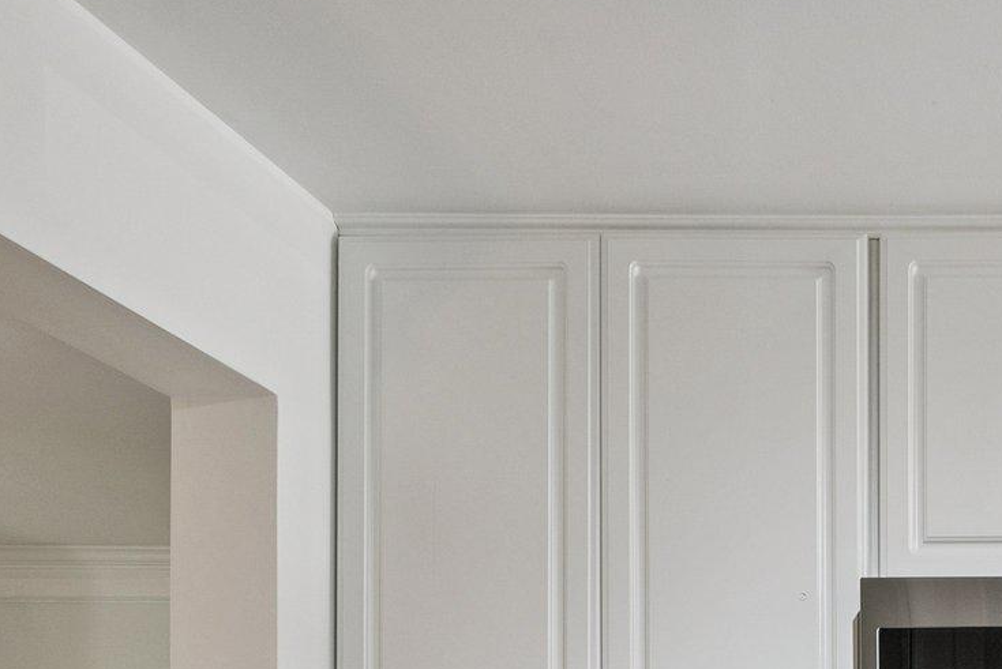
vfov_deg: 27.4
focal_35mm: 39
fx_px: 1086
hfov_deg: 37.1
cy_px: 911
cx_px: 1216
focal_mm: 14
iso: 640
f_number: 7.1
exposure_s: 1/50
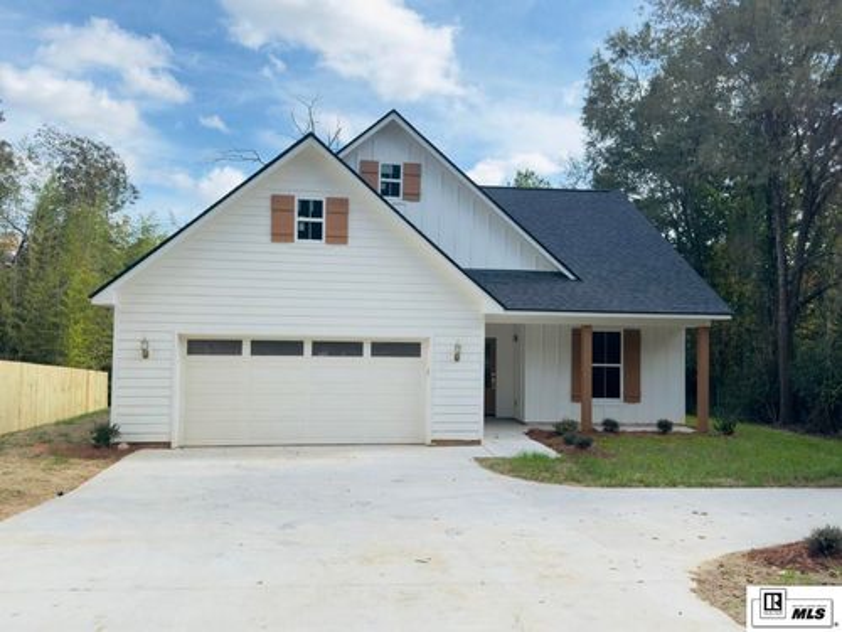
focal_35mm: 29
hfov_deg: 61.7
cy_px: 316
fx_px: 705
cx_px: 421
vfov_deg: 48.2
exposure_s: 1/4405
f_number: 1.78
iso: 100
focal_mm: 6.76
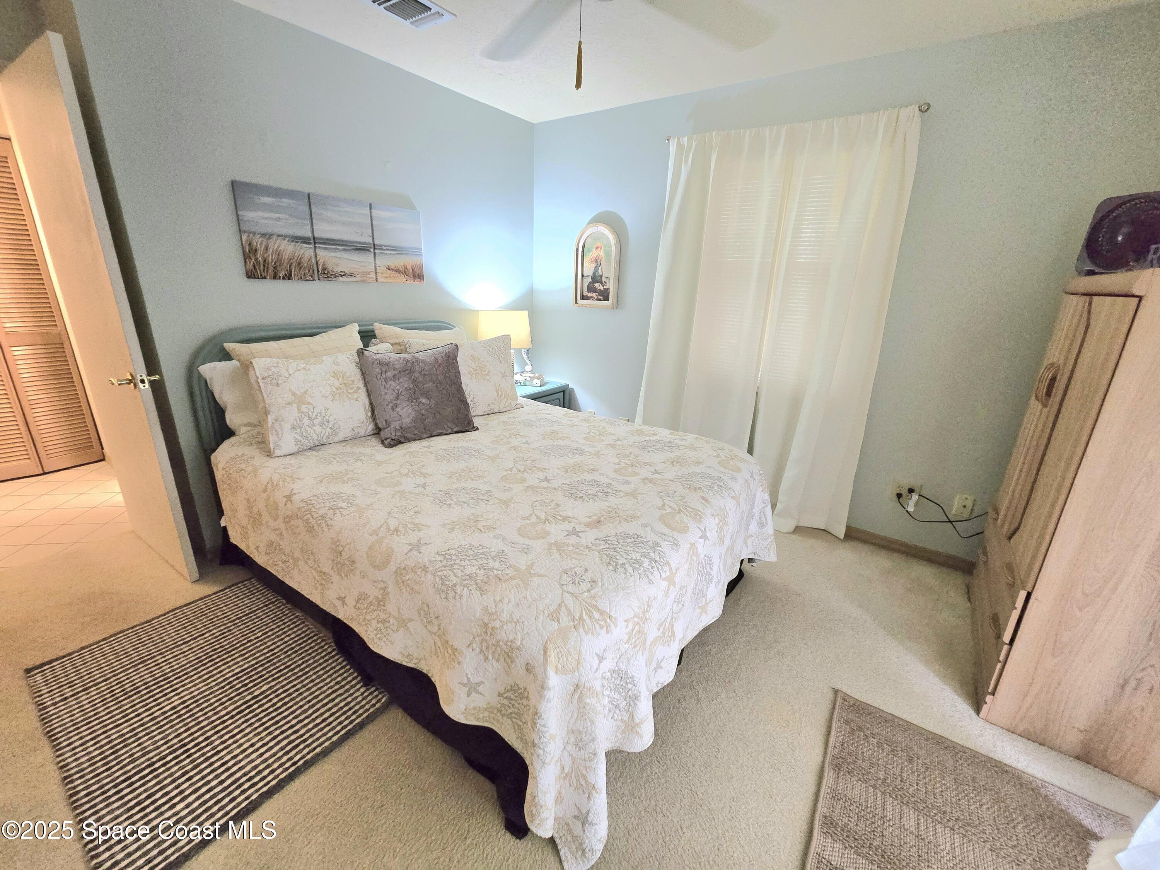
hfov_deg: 106.2
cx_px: 580
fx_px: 436
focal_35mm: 13
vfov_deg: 89.9
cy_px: 435
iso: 800
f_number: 2.2
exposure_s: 1/60.2
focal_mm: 2.2
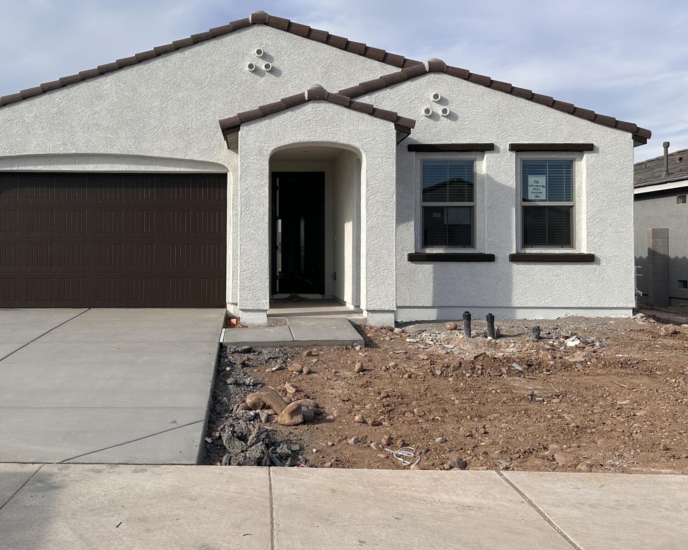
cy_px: 229
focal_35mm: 32
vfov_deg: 45.6
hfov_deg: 54.6
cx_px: 236
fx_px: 652
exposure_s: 1/5000
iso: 80
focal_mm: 6.86
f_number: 1.78
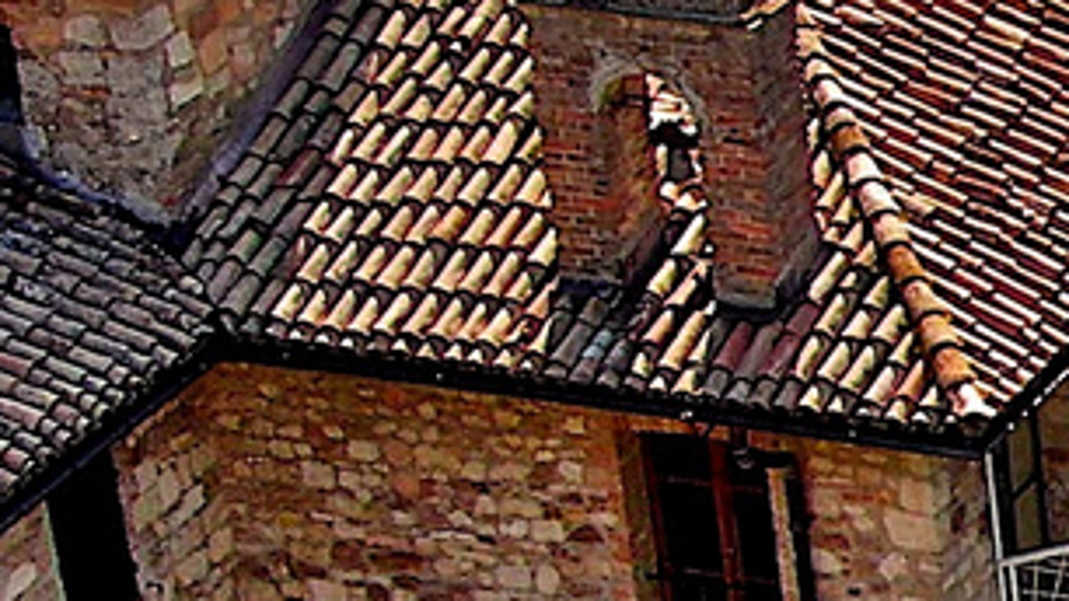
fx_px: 5526
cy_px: 692
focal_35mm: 195
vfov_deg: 6.2
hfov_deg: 9.9
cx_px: 2449
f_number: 4.8
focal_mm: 7.8
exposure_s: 1/174
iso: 50
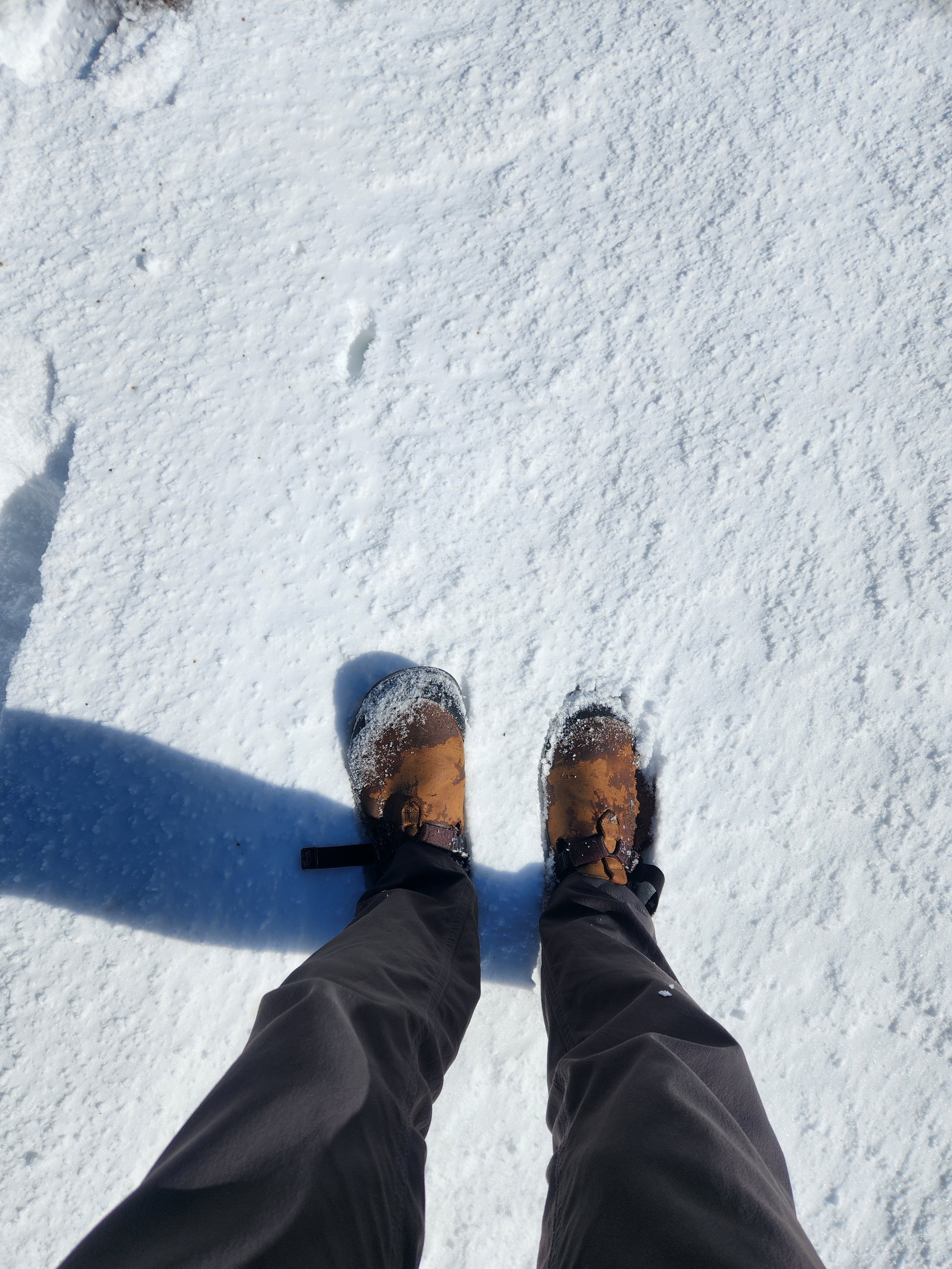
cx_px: 476
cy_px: 634
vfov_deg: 73.9
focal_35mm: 23
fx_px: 843
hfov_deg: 58.9
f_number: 1.8
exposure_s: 1/4899
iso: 20
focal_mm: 5.4
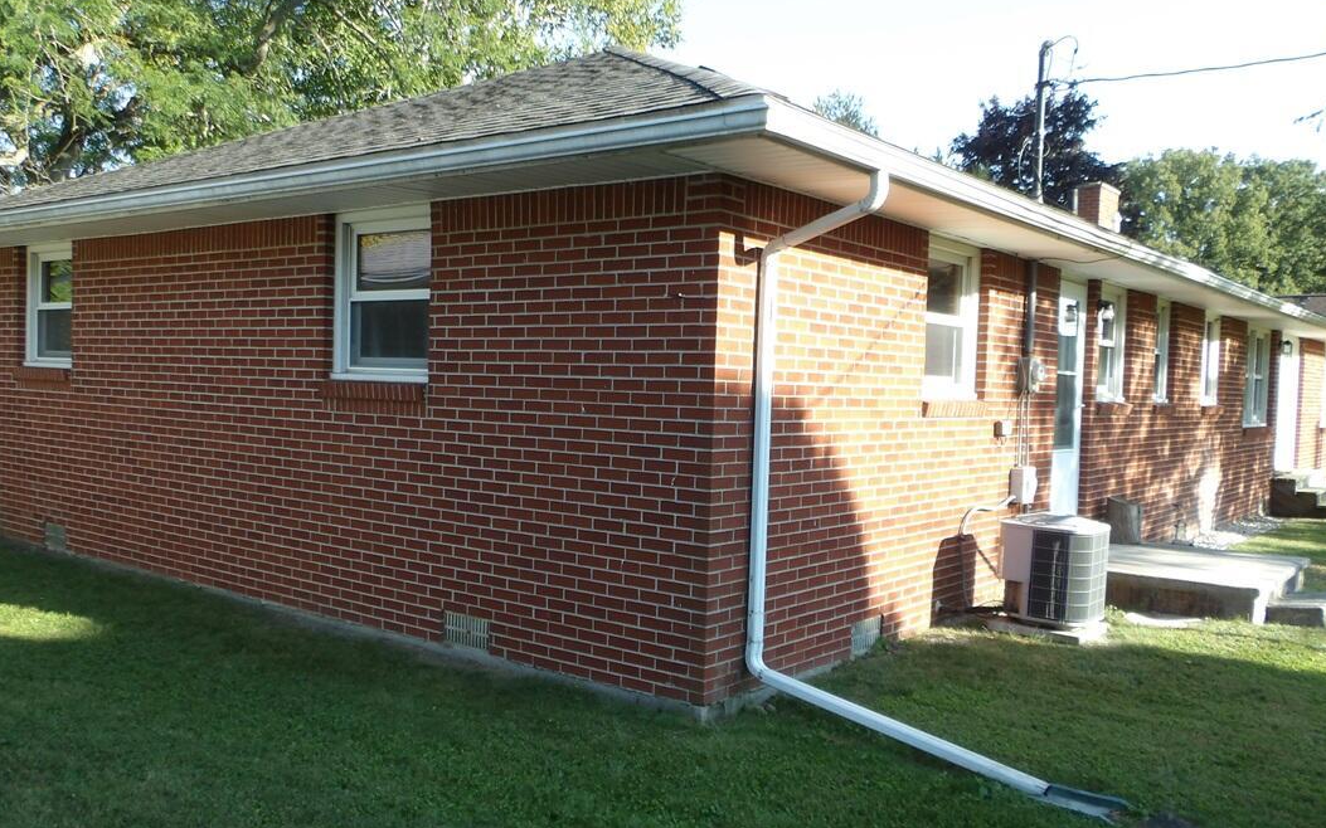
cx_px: 645
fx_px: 1084
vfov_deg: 41.8
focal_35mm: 30
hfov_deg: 62.9
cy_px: 456
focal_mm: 4.2
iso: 100
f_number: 4.1
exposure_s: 1/133
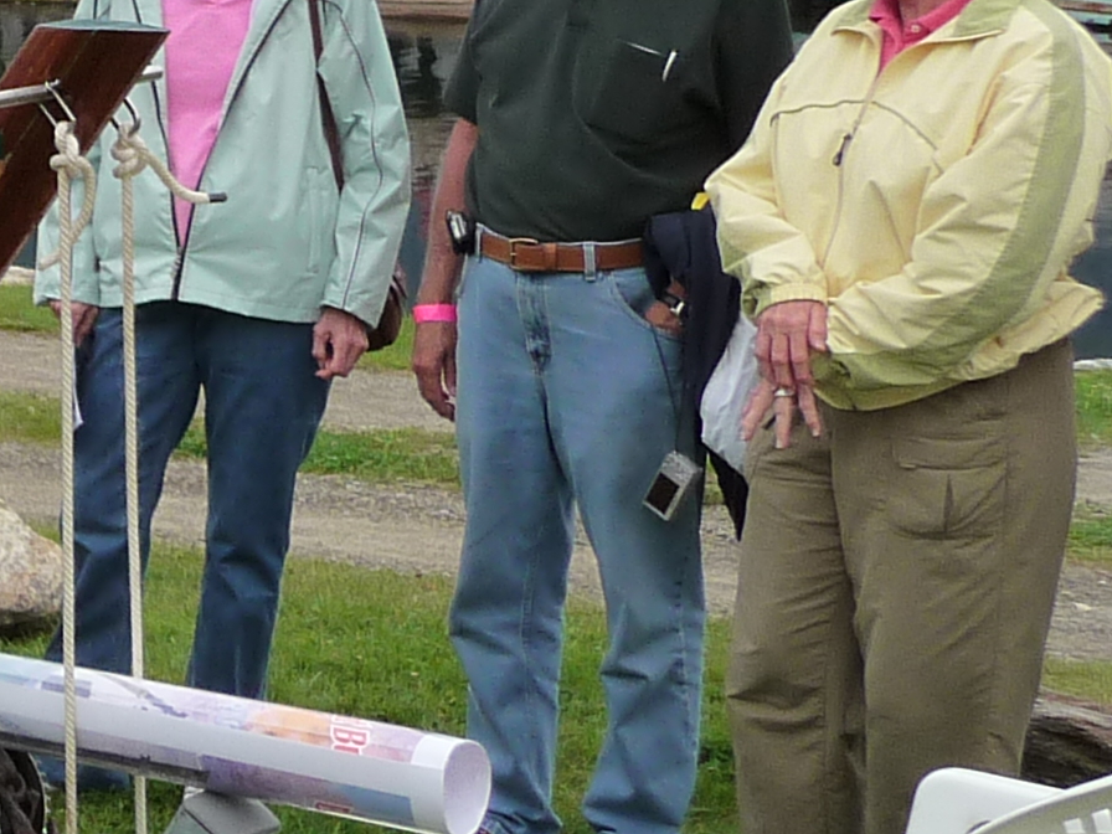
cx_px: -690
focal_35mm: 108
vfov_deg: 13.5
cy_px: 6
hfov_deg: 16.2
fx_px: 3469
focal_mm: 4.7
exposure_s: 1/400
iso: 160
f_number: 3.3
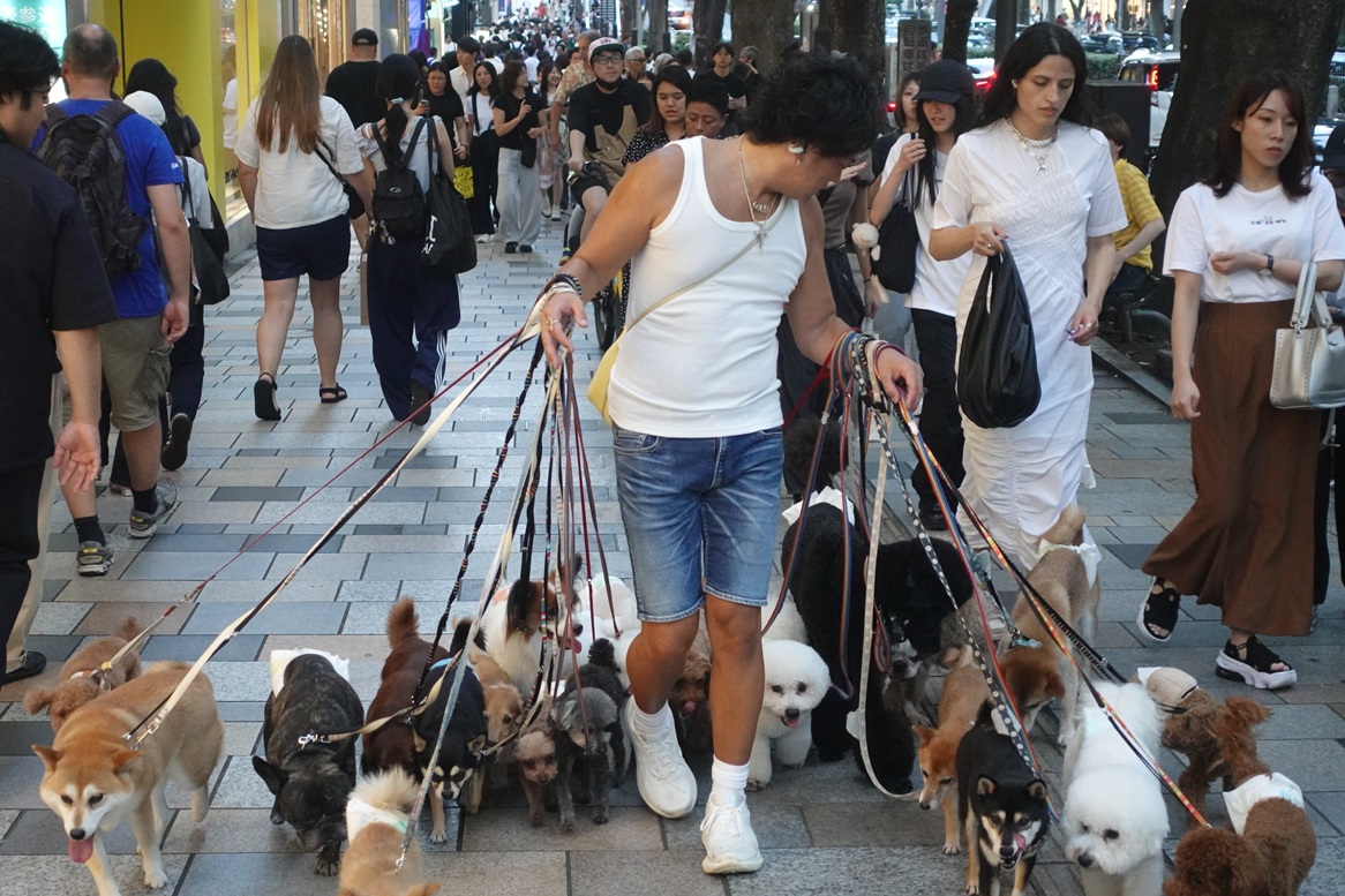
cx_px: 672
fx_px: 2391
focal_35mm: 64
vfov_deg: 21.2
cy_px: 448
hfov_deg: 31.4
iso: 2500
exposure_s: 1/200
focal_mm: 23.34
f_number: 2.8
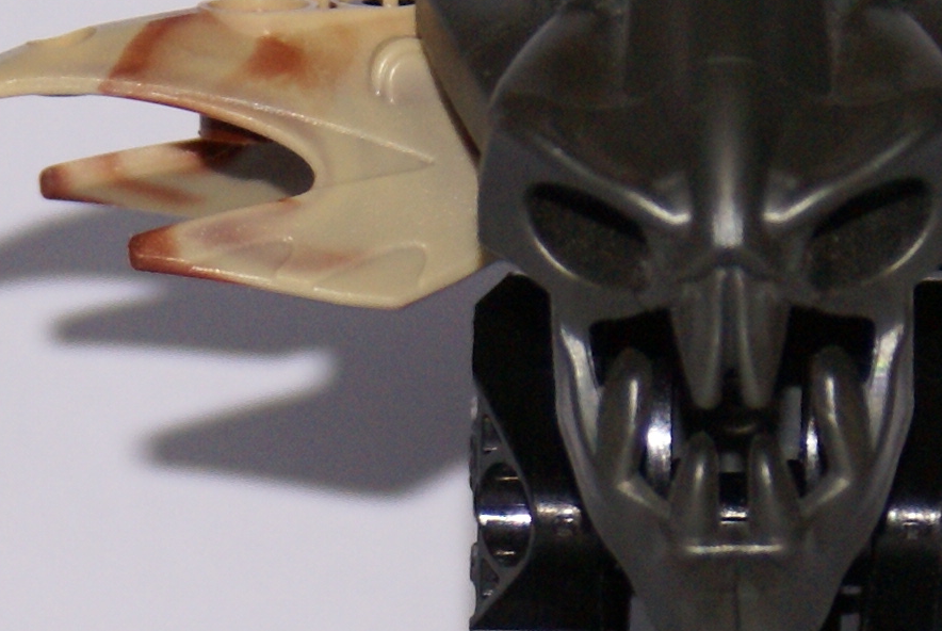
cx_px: 781
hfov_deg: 5.2
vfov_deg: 3.5
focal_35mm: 394
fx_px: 10323
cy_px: 828
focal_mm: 60
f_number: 5.6
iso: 400
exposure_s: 1/100
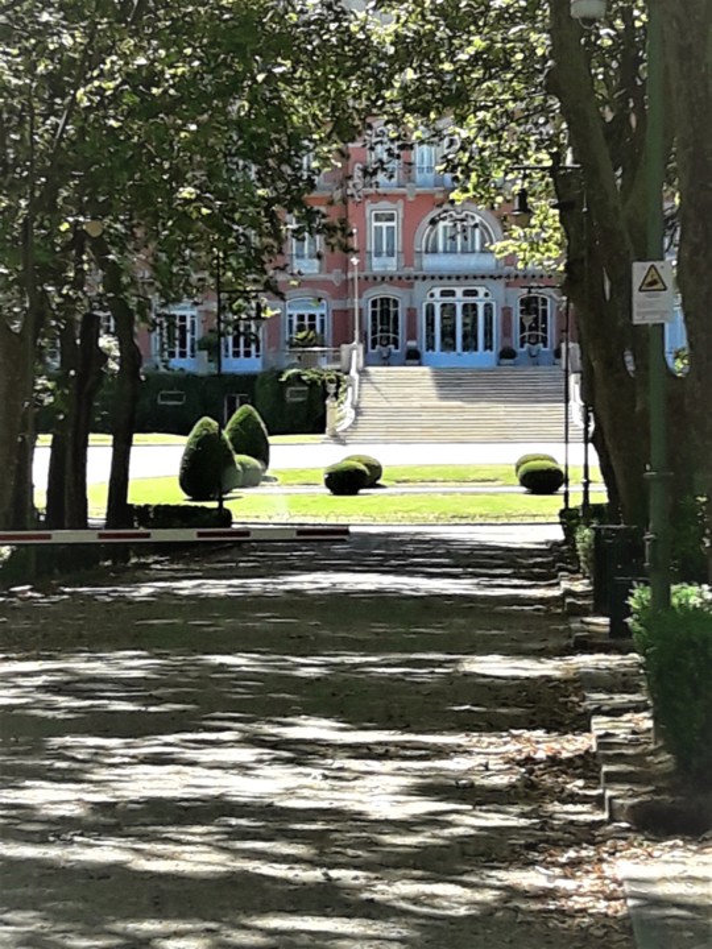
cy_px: 474
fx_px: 768
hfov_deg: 49.7
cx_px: 356
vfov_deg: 63.4
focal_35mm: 28
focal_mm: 3.7
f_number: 1.9
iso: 40
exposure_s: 1/553
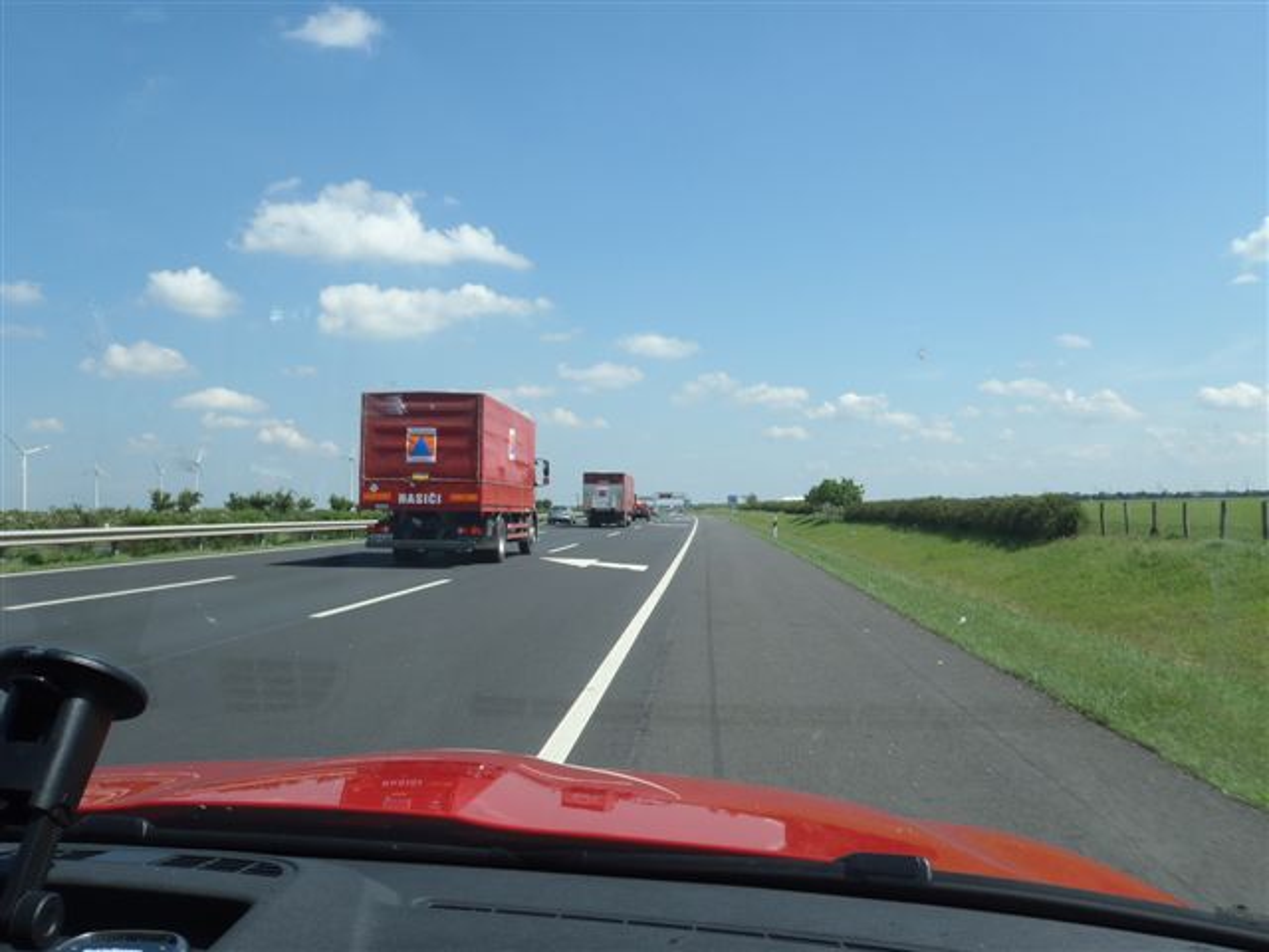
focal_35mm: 28
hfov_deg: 63.4
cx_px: 634
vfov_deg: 49.7
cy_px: 476
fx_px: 1026
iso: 64
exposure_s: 1/400
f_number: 4
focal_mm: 5
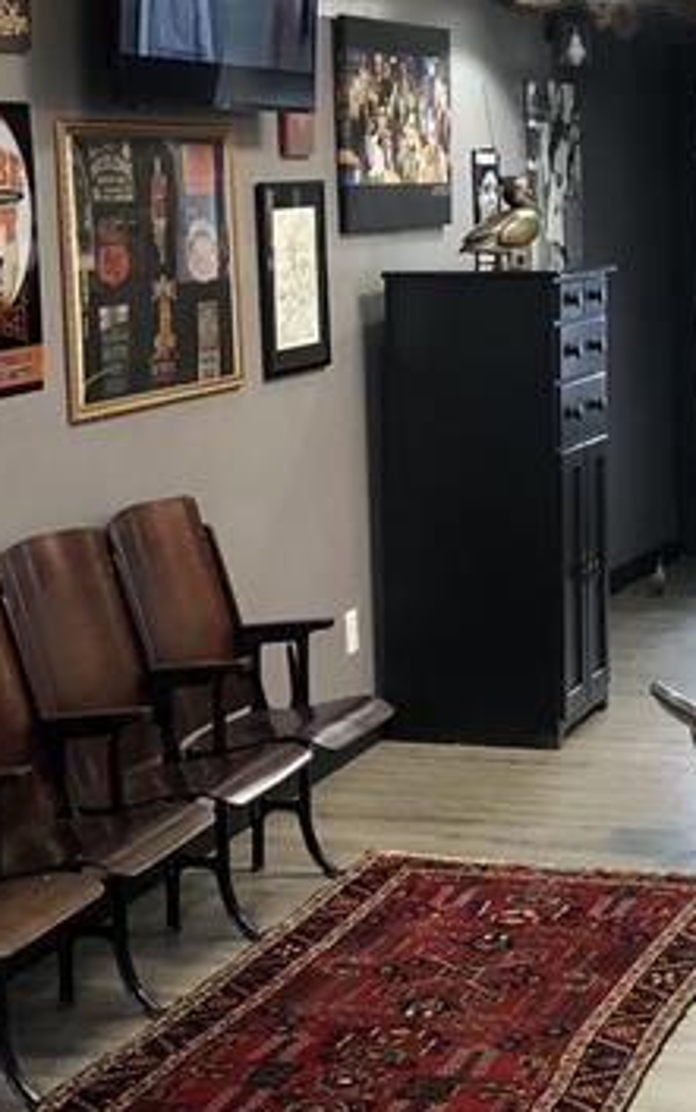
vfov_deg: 24.6
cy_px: 419
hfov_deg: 15.5
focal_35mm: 84
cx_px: 447
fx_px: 2546
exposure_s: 1/15
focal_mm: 3.99
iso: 50
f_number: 1.8
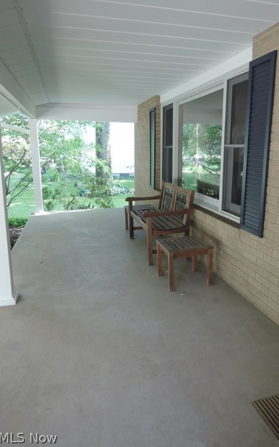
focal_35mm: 26
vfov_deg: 70.4
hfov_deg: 47.4
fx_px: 316
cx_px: 166
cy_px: 219
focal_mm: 5.1
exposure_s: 1/30
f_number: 2.8
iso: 100
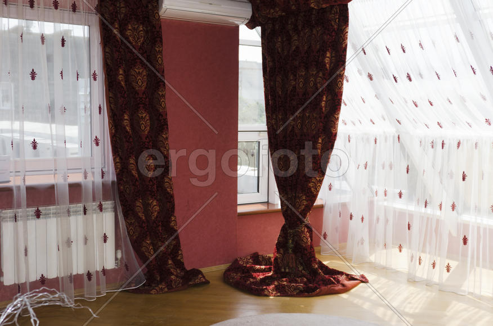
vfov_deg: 31.7
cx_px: 246
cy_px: 163
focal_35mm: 42
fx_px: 574
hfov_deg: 46.5
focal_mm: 28
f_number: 3.5
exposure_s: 1/200
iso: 110
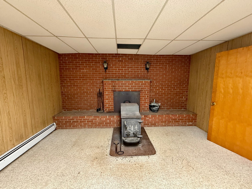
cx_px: 126
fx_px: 102
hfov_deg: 102.1
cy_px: 94
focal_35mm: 14
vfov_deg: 85.7
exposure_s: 1/41
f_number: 2.2
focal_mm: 2.22
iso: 500
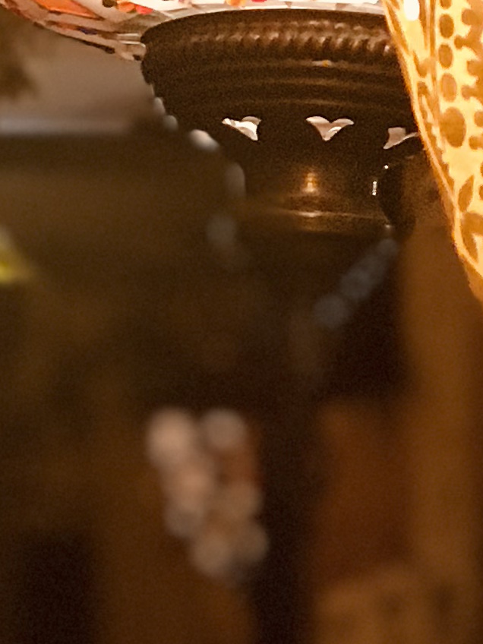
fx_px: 5042
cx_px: -91
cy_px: 292
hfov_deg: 5.5
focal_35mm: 271
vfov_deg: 7.3
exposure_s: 1/60
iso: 250
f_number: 2.8
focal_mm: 6.6
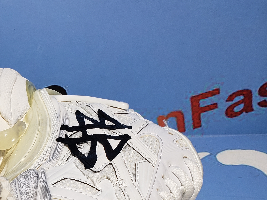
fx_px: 494
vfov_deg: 21.5
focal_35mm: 64
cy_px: 230
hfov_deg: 26.6
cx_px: -59
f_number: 2.4
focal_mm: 4.3
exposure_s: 1/272
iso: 50
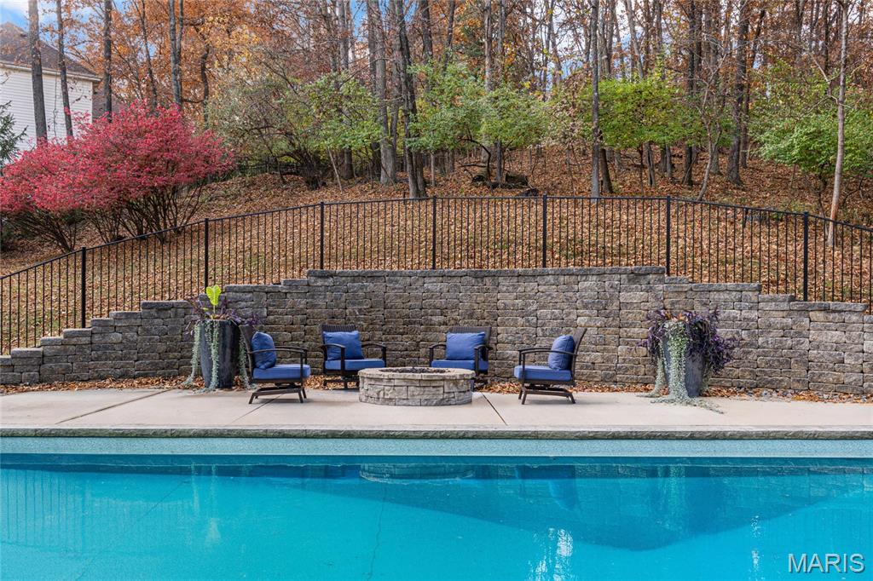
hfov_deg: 61.9
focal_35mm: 30
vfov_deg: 43.6
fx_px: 727
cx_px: 436
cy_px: 290
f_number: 8
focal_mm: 20
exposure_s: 1/10
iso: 100
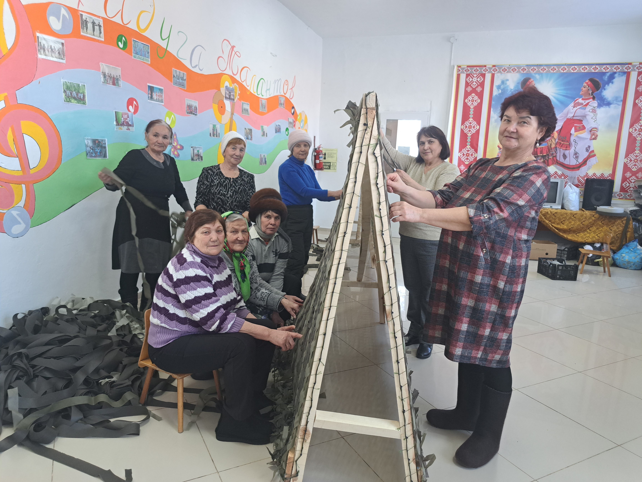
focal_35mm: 24
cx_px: 321
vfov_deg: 56.8
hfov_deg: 71.6
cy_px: 241
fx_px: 445
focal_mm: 5.23
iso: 160
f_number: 1.8
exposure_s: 1/50
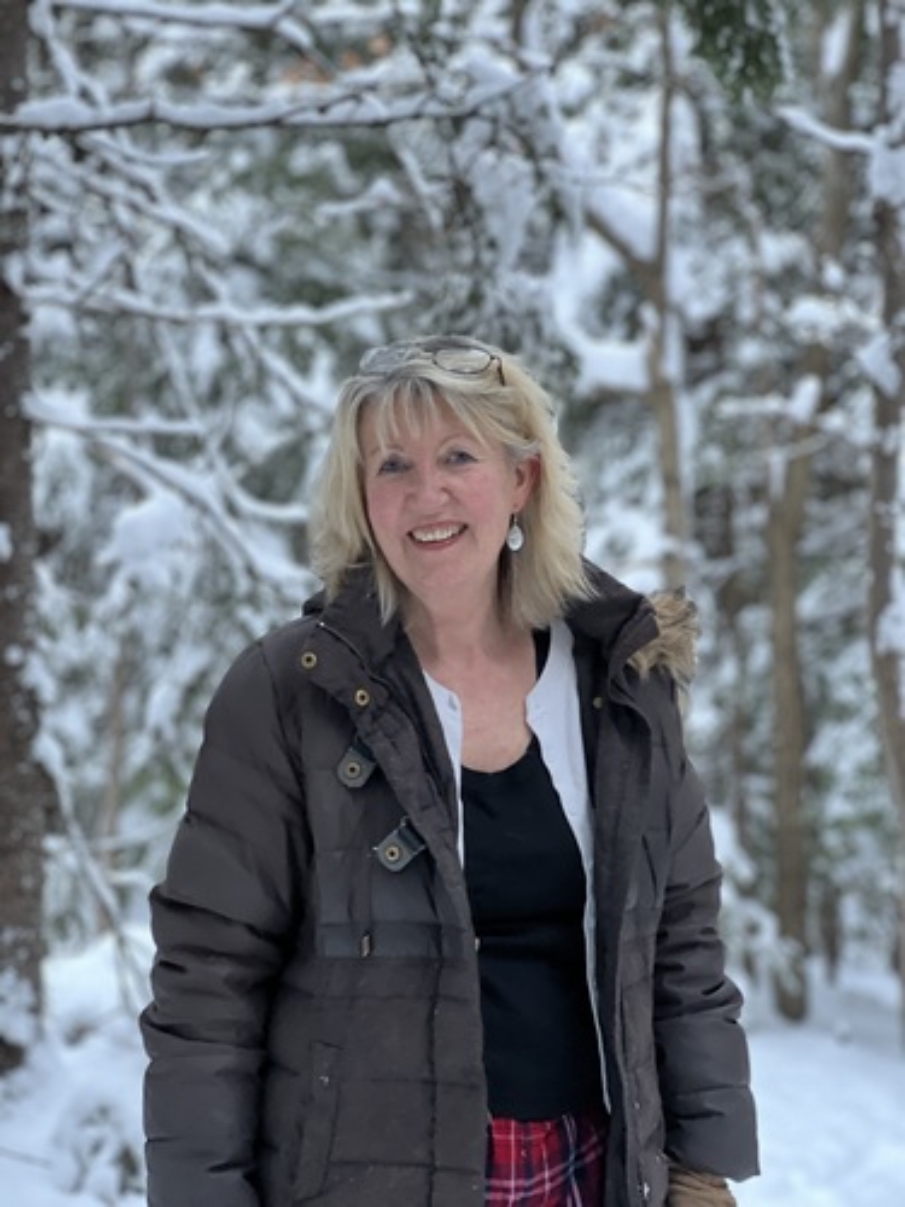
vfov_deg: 25.3
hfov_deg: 19.1
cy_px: 604
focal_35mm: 77
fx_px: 2684
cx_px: 452
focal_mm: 9
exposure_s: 1/16
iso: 400
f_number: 2.8
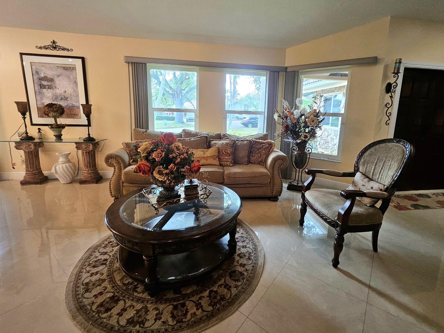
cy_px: 153
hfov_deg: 98.0
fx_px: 192
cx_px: 239
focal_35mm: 15
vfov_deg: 81.6
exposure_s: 1/60.2
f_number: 2.2
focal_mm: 1.7
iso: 200
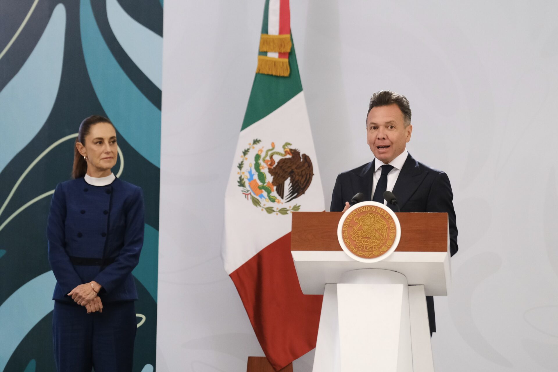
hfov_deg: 11.9
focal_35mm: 173
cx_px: 279
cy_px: 186
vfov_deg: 7.9
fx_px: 2681
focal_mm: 115
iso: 2500
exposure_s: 1/400
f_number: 2.8
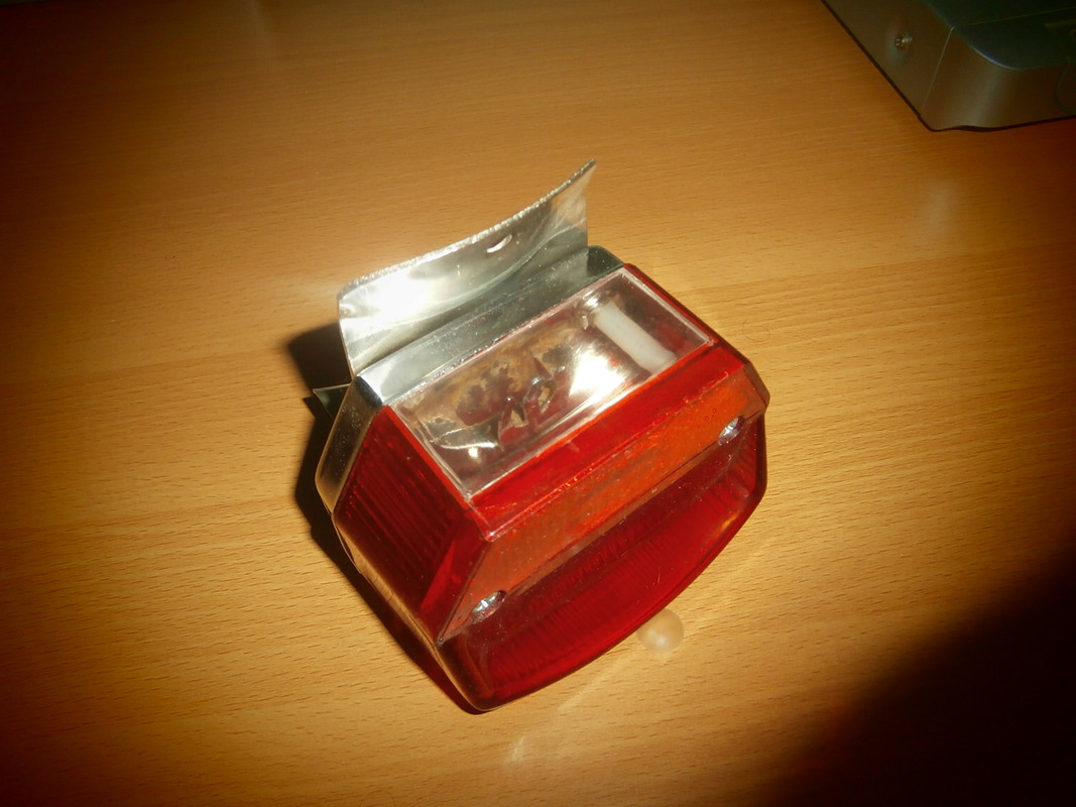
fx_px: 808
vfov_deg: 53.1
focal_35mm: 26
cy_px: 404
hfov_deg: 67.3
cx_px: 538
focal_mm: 4.7
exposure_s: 1/30
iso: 200
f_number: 2.8
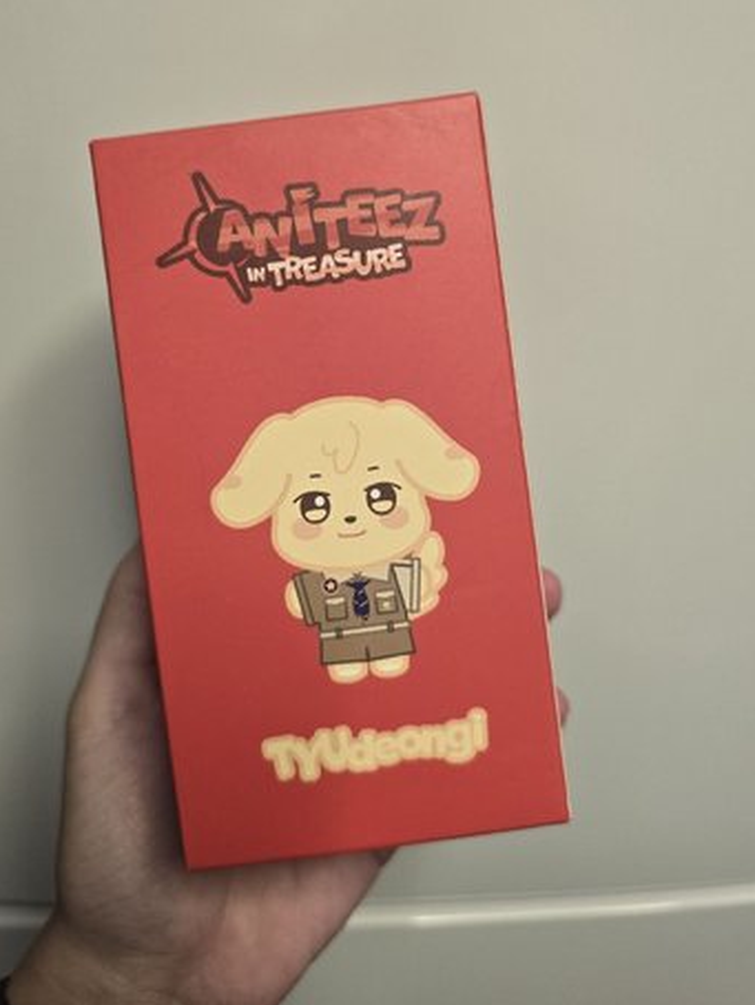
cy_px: 426
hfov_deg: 51.4
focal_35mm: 27
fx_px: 784
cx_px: 368
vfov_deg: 64.9
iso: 250
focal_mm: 6.3
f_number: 1.7
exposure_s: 1/120
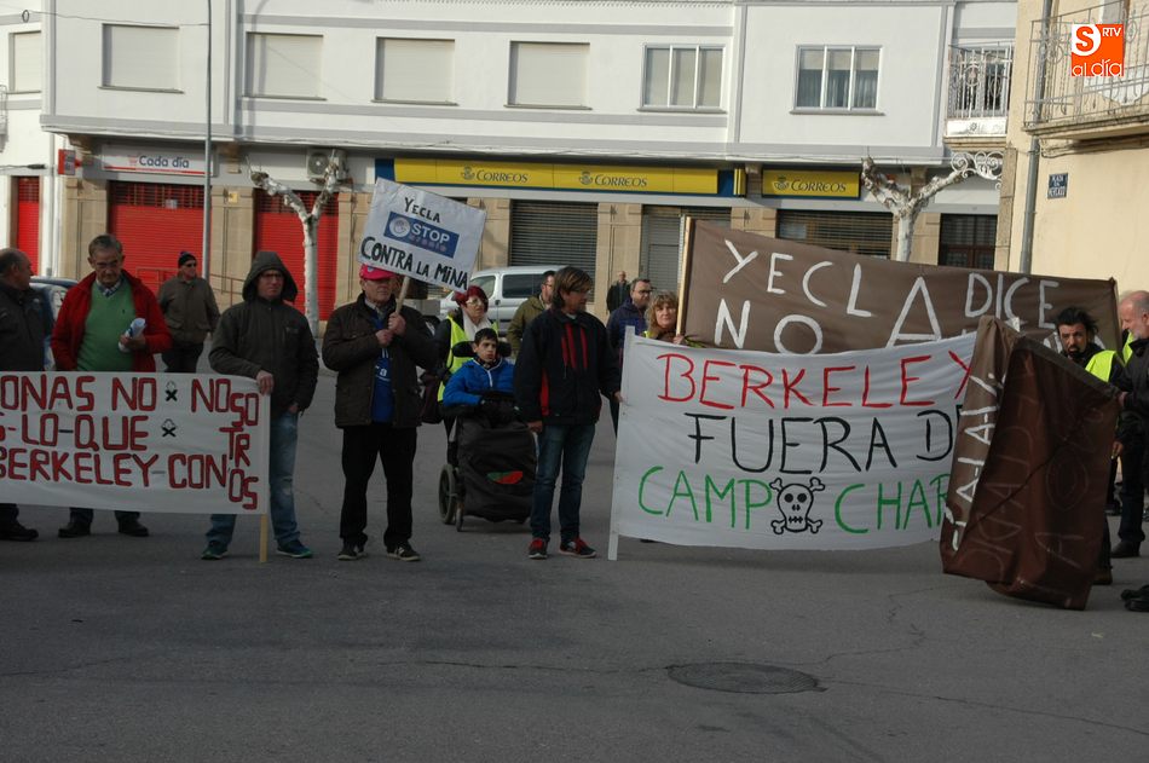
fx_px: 2152
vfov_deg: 20.1
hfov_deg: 29.9
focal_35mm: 68
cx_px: 574
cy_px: 382
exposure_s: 1/500
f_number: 7.1
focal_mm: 45
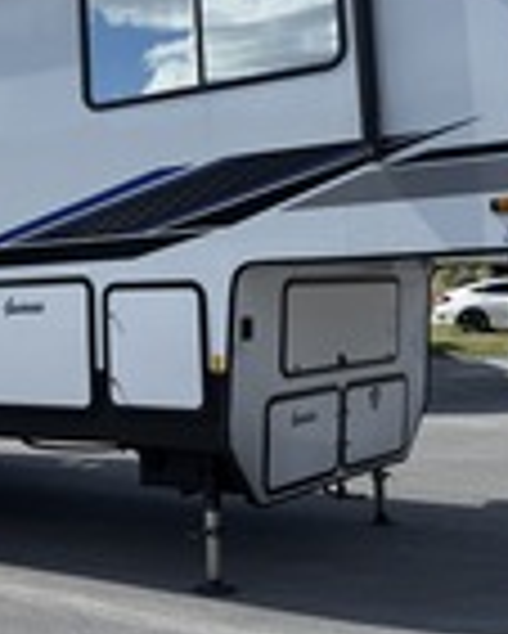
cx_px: 63
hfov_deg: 25.5
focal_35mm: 58
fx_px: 1089
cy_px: 164
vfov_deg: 31.9
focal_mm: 6.76
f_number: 1.78
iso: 80
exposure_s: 1/4673
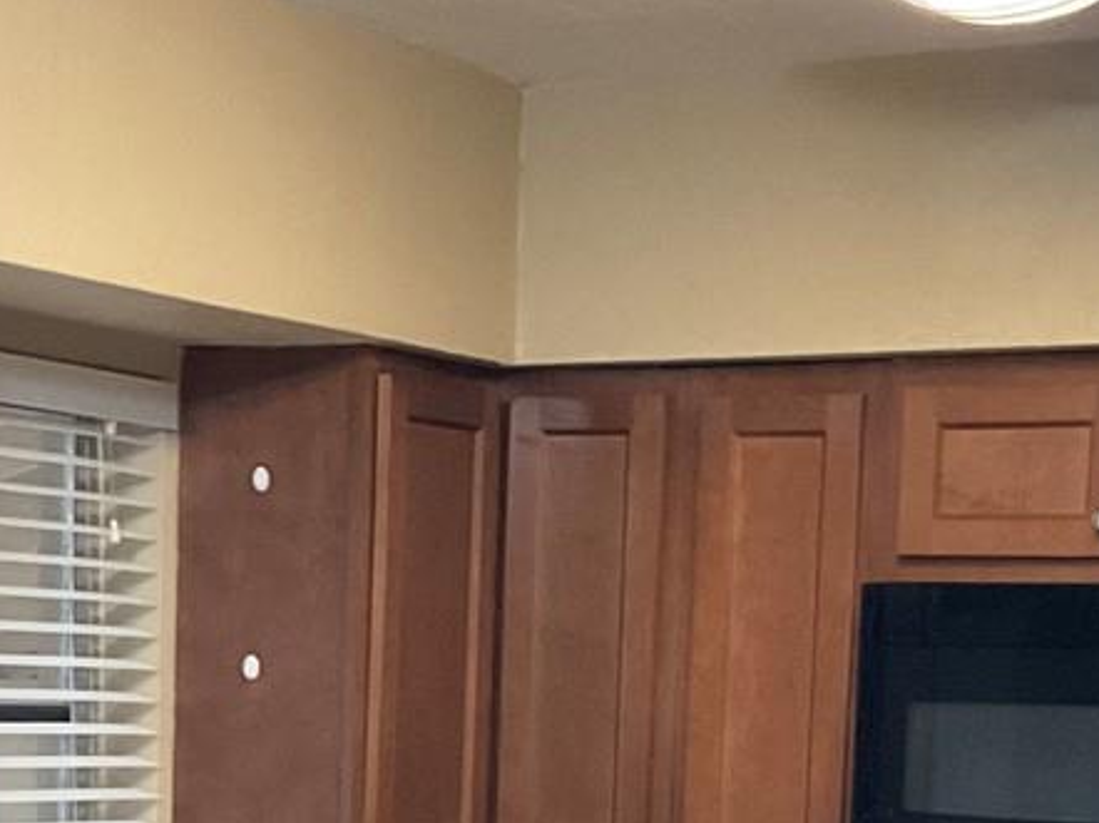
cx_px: 415
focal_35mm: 105
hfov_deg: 18.7
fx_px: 3332
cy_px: 1047
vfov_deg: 13.6
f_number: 1.8
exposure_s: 1/40
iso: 320
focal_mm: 3
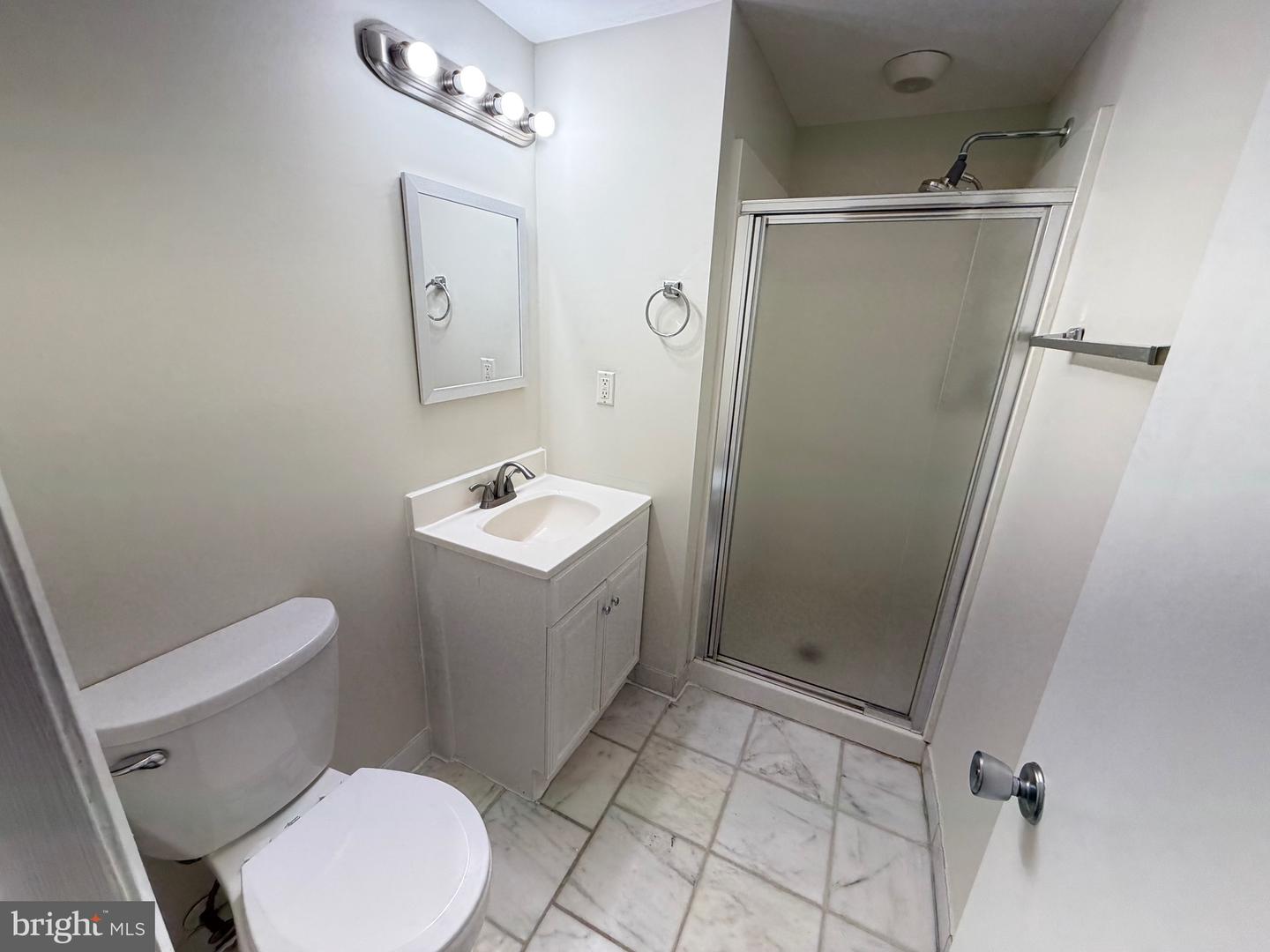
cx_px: 635
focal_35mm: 14
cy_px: 476
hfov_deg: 102.1
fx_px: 514
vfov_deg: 85.7
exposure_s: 1/120
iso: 160
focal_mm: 2.22
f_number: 2.2
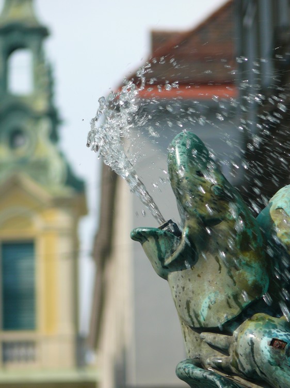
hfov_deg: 3.7
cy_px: 194
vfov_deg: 5.0
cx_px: 145
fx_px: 4471
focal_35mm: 400
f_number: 4.5
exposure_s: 1/200
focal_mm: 84.6
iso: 100
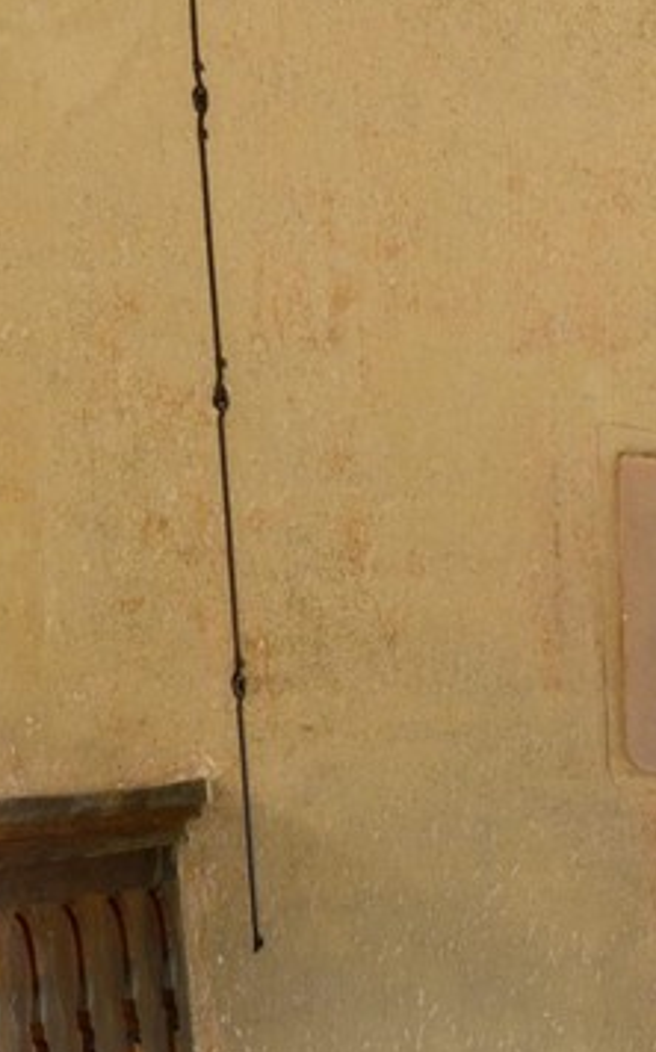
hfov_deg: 7.2
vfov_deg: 11.1
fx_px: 4985
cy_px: 2015
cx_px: 1383
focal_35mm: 174
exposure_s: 1/40
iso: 800
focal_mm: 38
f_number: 5
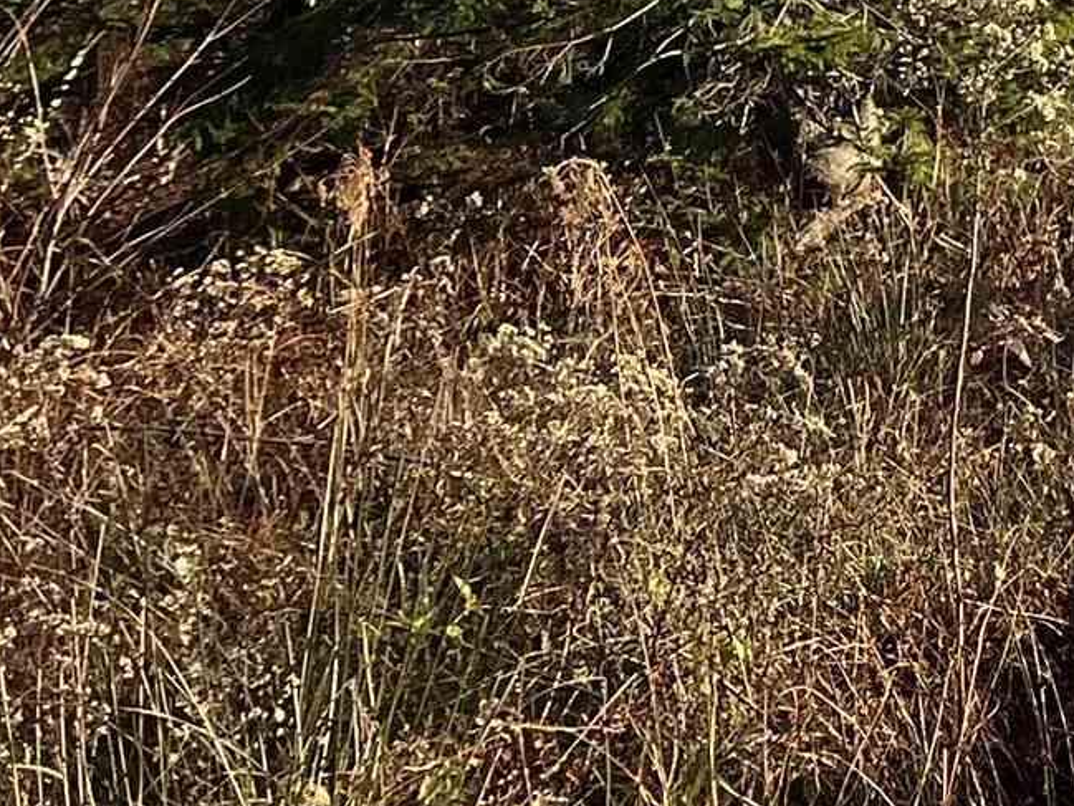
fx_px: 3817
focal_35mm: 123
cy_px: -768
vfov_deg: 11.0
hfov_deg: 13.2
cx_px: 2340
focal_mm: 5.7
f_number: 1.5
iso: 50
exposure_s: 1/3165
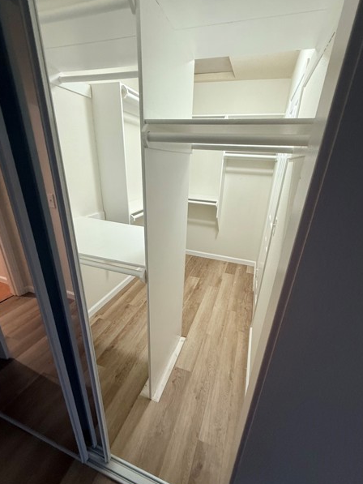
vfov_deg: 98.1
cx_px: 189
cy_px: 247
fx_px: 210
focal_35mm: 15
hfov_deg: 81.7
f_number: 2.2
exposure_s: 1/60
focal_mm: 2.22
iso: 200
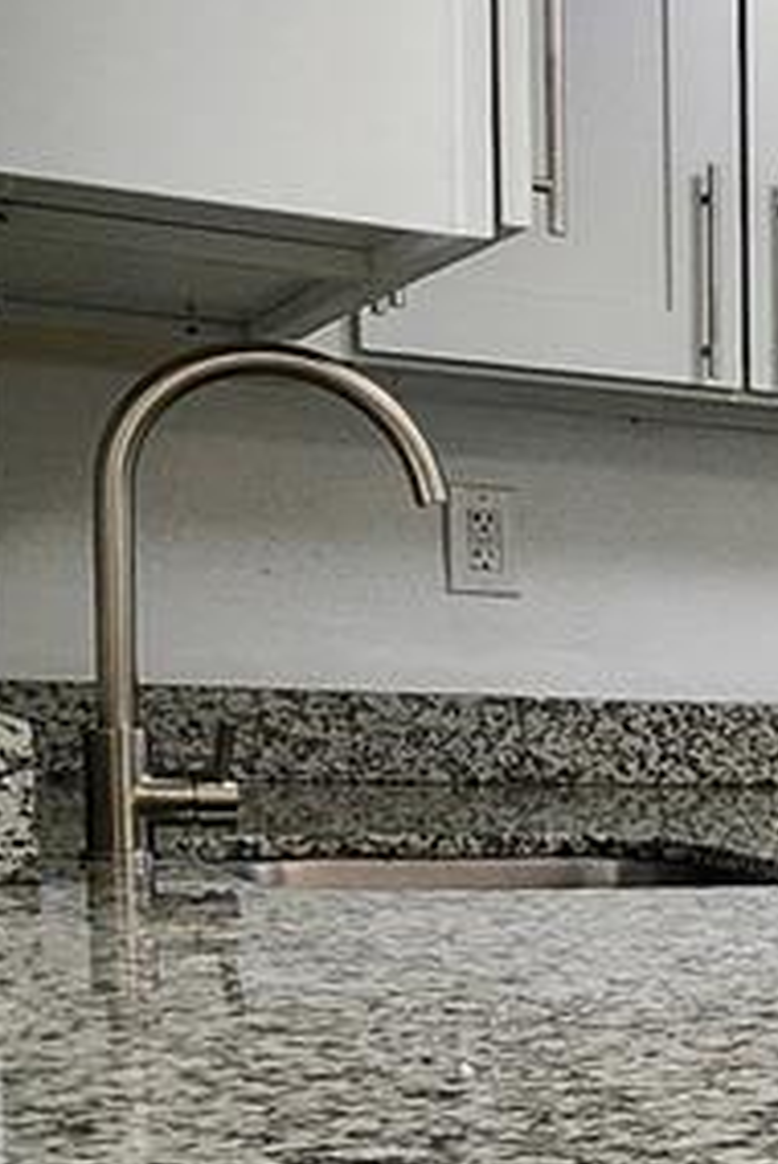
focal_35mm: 73
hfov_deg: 14.5
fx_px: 2360
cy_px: 1000
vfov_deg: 26.9
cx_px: 1679
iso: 100
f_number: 2.2
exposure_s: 1/60
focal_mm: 1.74
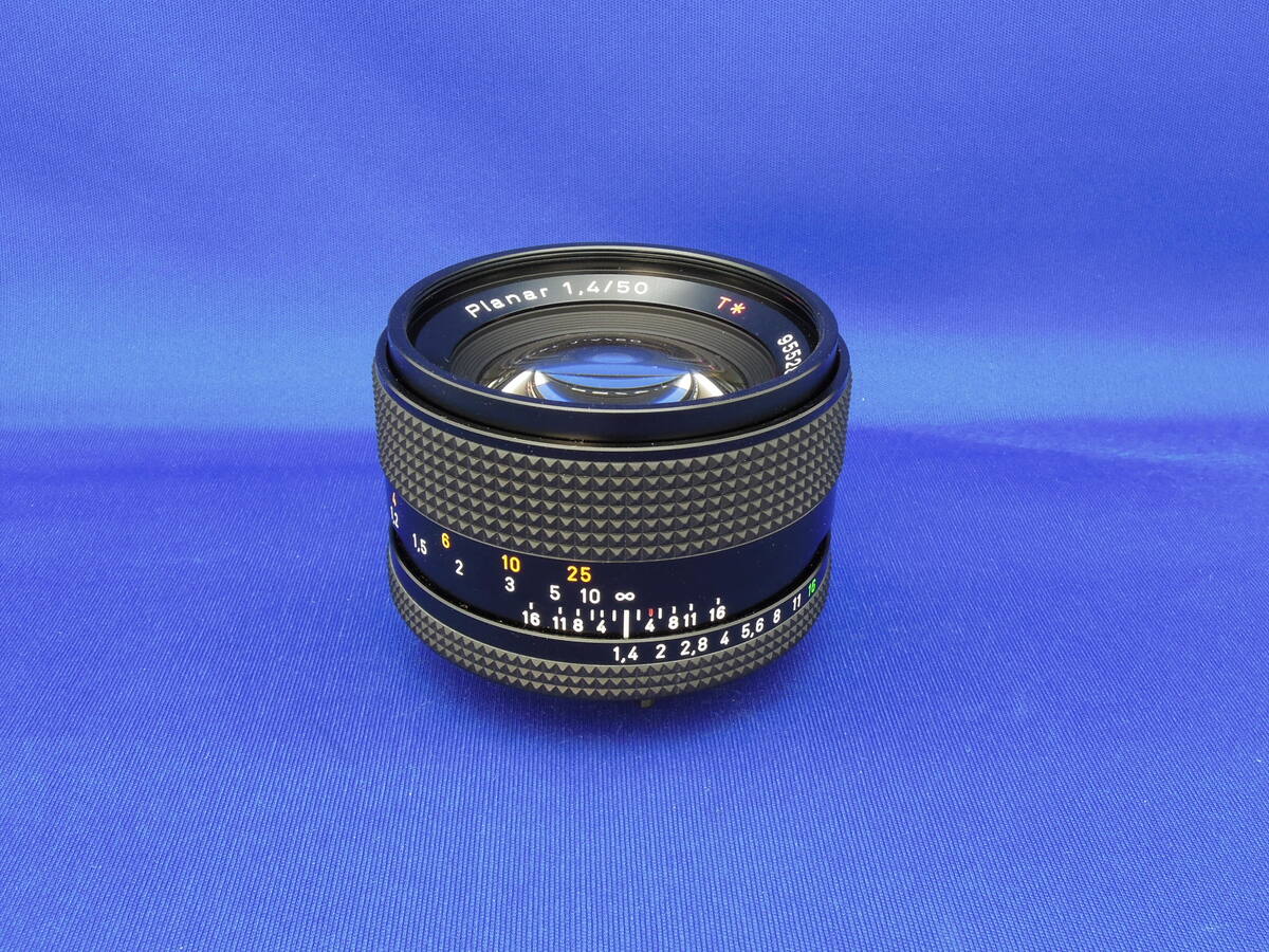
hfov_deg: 46.8
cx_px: 634
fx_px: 1466
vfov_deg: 36.0
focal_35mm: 40
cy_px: 476
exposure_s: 1
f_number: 7.4
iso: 160
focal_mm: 7.2
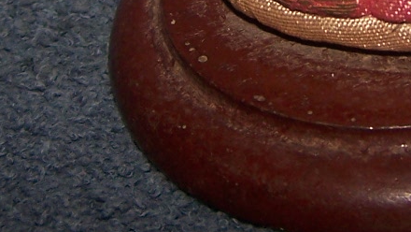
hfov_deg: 14.5
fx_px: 1592
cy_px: -156
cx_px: 379
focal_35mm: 146
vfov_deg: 8.1
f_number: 2.8
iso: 80
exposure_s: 1/60
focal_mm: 6.3
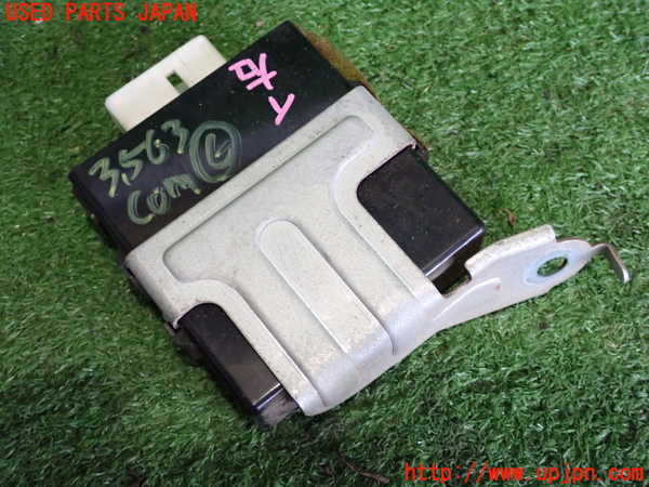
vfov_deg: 32.9
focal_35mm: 44
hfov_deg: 42.9
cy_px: 244
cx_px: 324
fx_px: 825
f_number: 2.9
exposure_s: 1/40
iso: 1000
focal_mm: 7.84
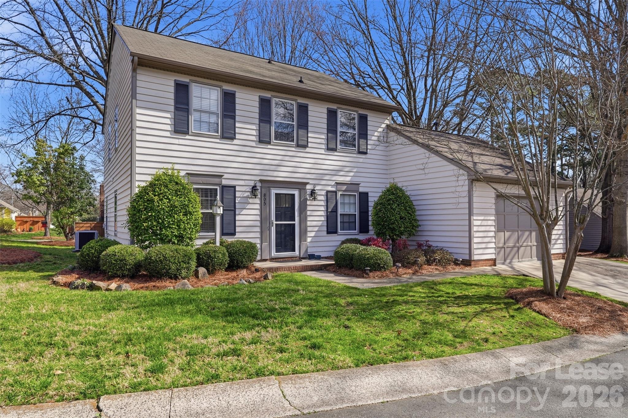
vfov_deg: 59.5
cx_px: 314
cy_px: 209
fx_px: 366
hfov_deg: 81.2
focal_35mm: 21
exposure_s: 1/1250
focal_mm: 14
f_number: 11
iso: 400
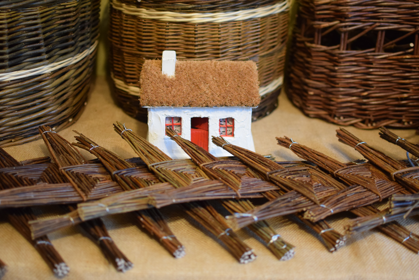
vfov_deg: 25.8
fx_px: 611
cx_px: 210
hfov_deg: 37.9
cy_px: 140
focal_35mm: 52
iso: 1800
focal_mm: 35
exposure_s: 1/60
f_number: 1.8
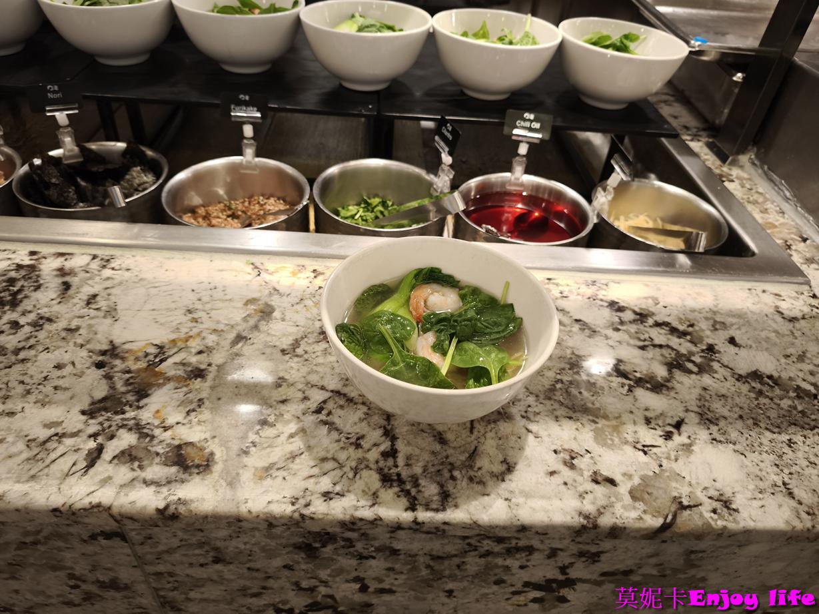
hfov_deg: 73.9
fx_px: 544
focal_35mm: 23
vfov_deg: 58.9
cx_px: 410
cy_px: 307
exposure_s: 1/60
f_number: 1.6
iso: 200
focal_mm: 6.57
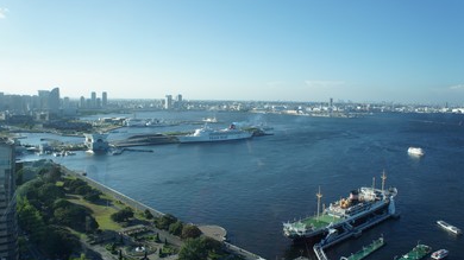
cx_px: 228
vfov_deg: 40.1
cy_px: 123
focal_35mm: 29
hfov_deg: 66.1
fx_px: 357
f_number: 7.1
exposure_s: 1/320
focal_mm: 18
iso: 200
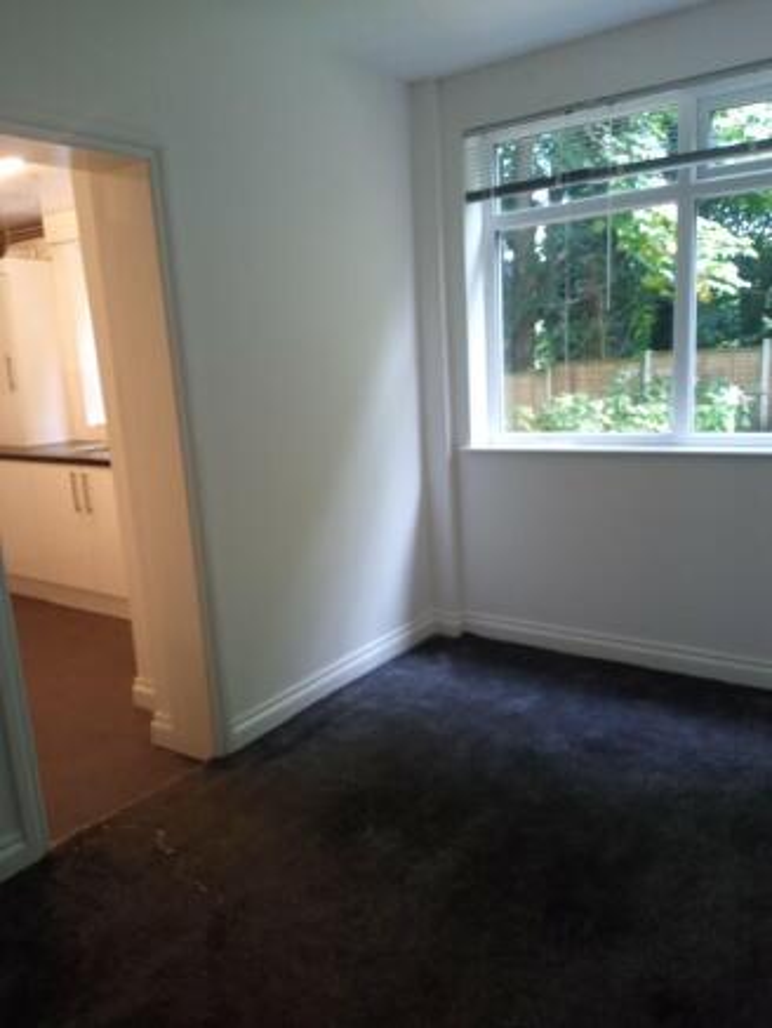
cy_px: 514
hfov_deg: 49.8
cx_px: 386
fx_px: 832
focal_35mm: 28
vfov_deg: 63.4
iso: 380
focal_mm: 3.44
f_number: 2
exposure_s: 1/33.3
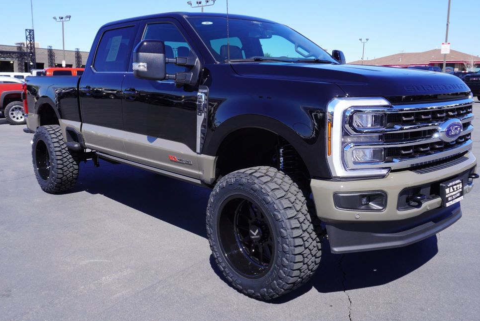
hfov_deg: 56.4
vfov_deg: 39.4
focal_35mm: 34
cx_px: 246
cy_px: 155
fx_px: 447
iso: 100
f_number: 9
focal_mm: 21
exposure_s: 1/125
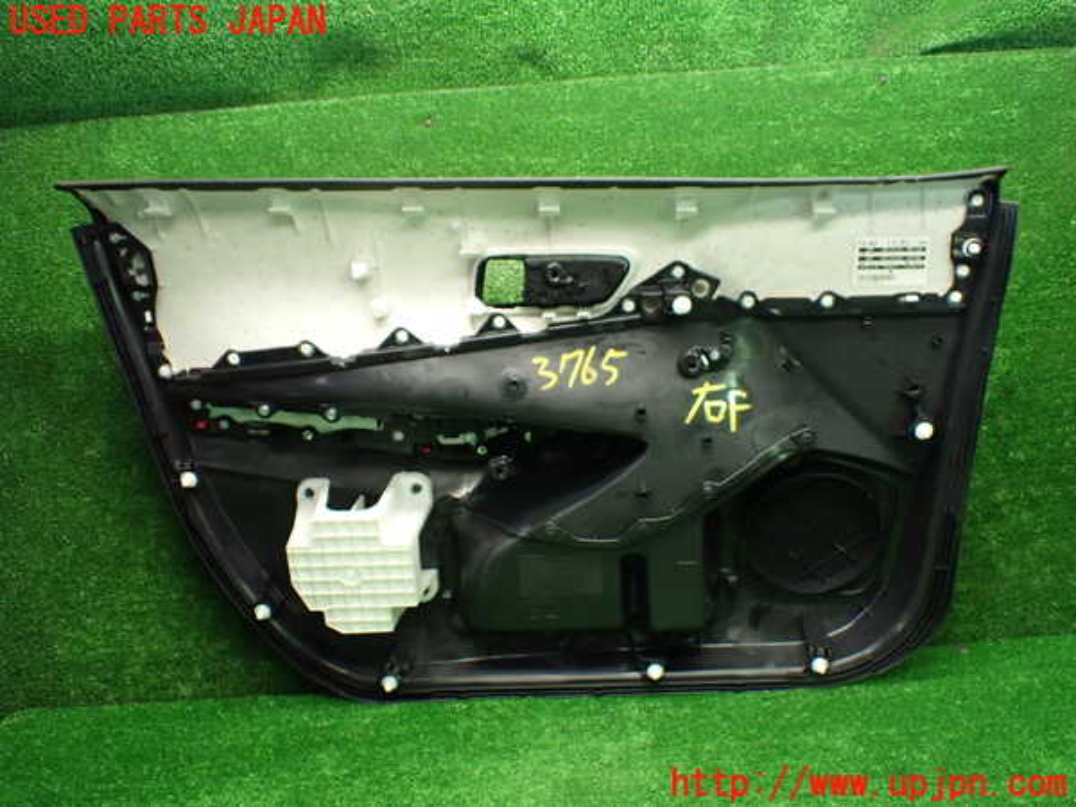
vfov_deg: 46.8
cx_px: 538
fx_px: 933
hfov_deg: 60.0
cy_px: 404
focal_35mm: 30
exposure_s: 1/100
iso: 800
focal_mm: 5.4
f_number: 2.3
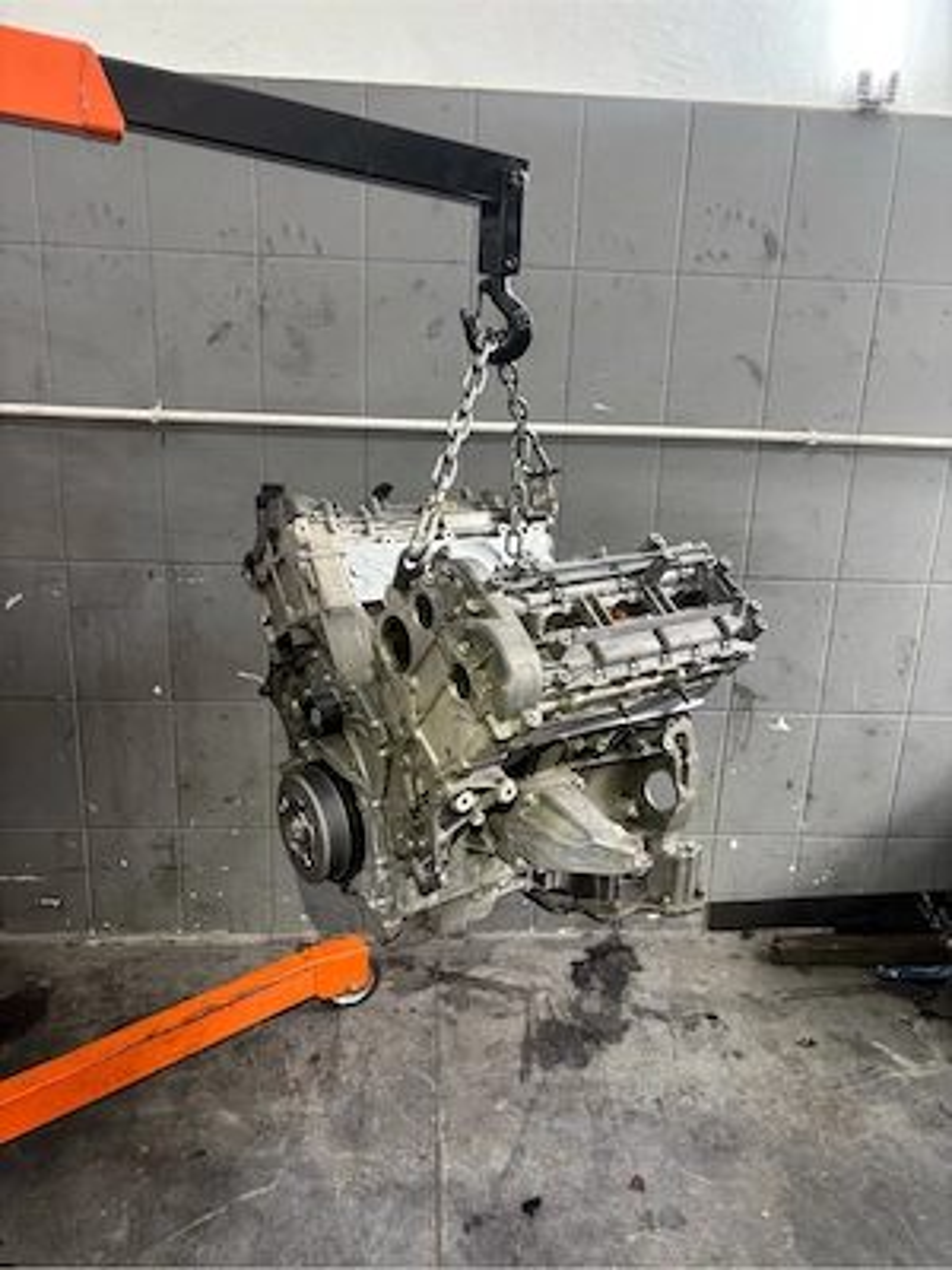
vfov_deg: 67.3
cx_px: 476
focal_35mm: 26
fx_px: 953
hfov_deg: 53.1
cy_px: 635
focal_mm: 5.96
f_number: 1.6
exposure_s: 1/50
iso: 160
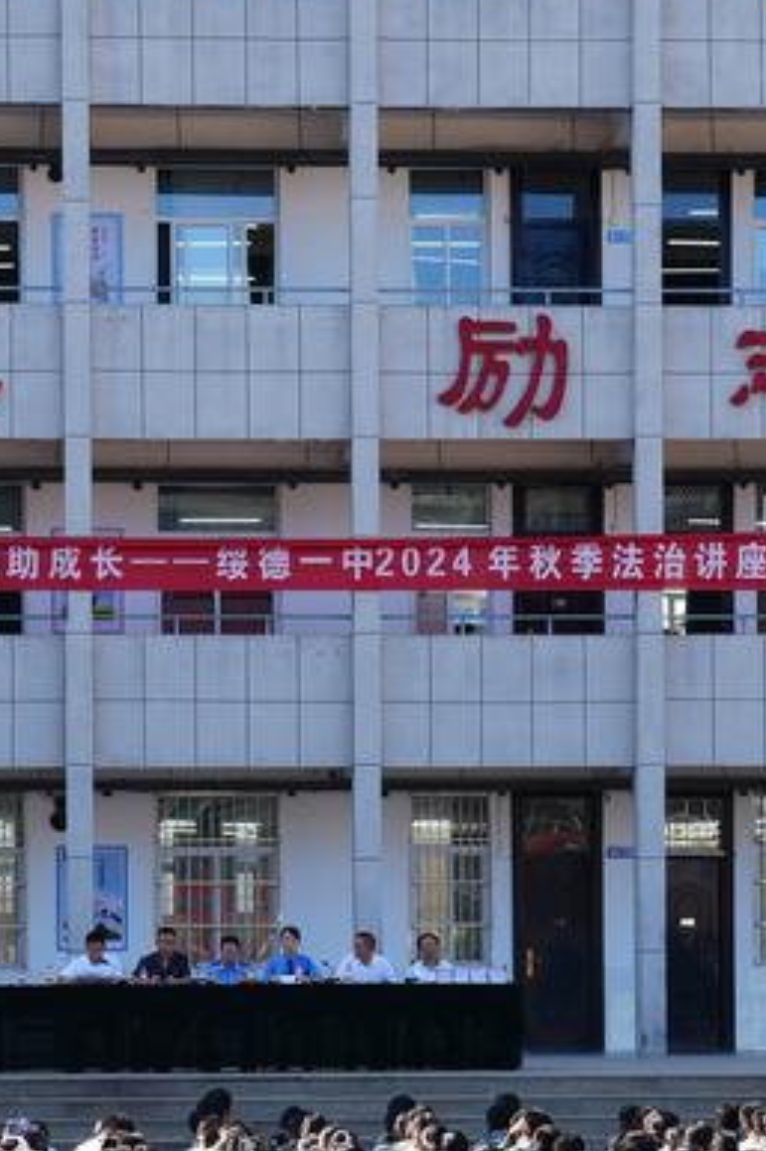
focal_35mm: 126
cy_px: 892
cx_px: 352
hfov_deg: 10.9
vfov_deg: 16.2
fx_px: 4025
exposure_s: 1/100
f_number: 6.3
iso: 100
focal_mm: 45
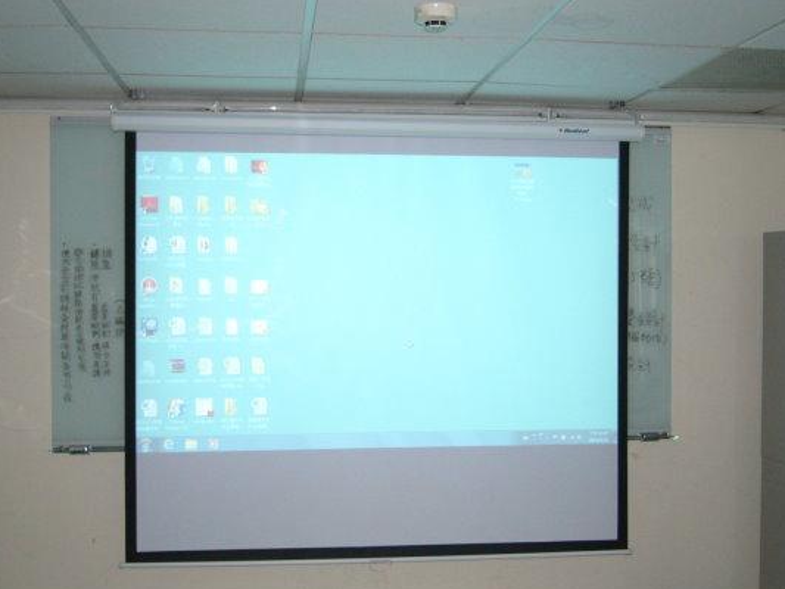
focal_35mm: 42
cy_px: 280
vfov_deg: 34.4
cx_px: 390
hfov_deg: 44.8
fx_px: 953
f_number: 2.8
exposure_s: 1/60
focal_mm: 5.8
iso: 160
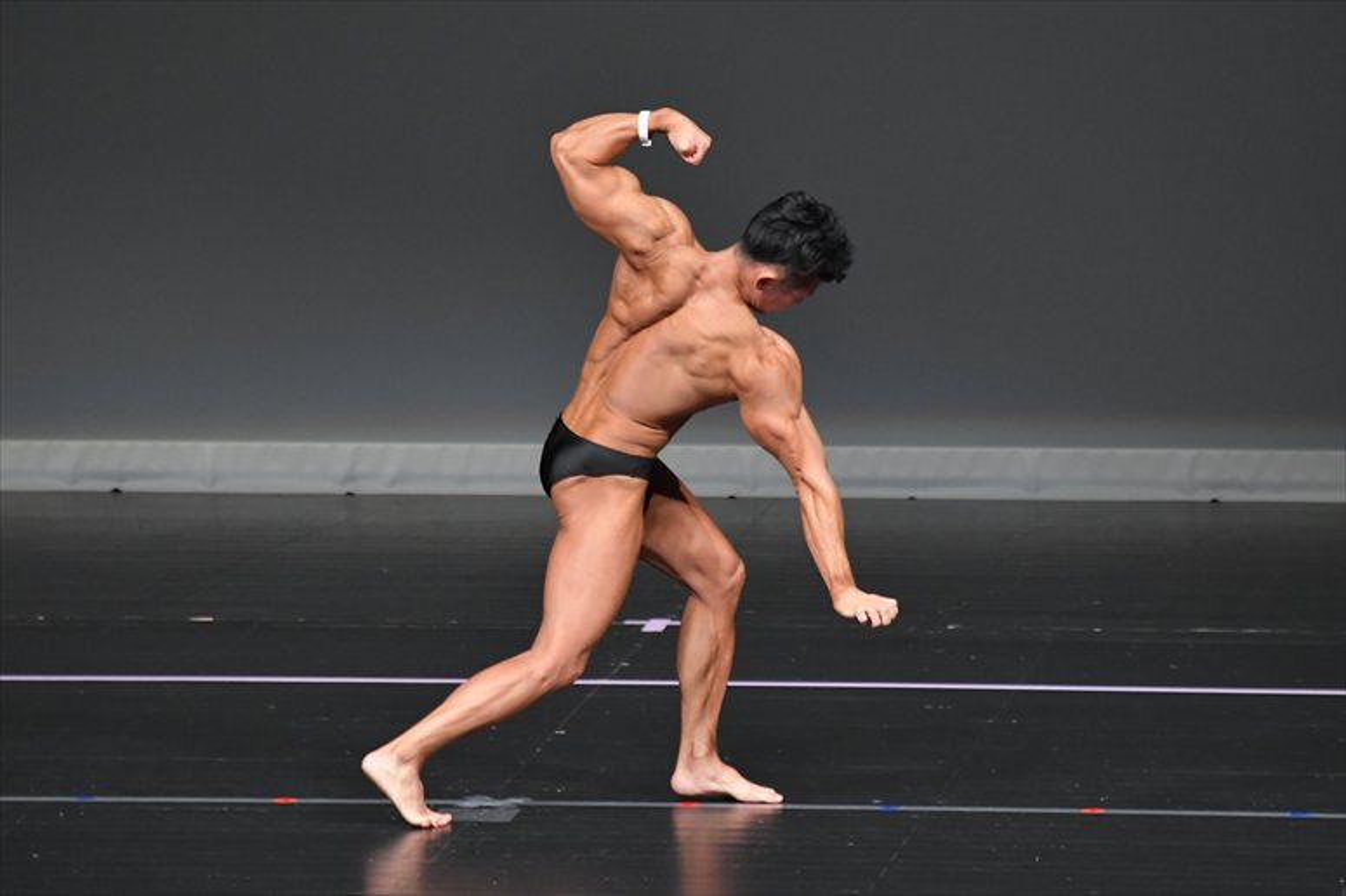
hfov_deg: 5.5
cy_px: 448
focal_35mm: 375
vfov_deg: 3.7
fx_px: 14014
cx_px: 673
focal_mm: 250
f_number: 5.6
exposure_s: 1/400
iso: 4000
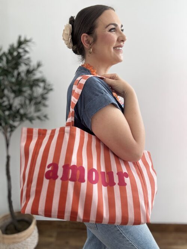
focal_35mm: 30
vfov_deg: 60.0
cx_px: 94
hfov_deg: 46.8
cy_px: 124
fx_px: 216
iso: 40
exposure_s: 1/121
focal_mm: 2.69
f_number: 1.9
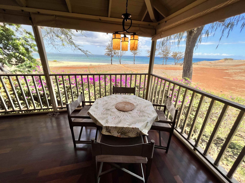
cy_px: 92
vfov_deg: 89.9
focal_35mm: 13
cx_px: 122
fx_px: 92
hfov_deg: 106.2
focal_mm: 1.57
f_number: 1.8
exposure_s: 1/294
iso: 32
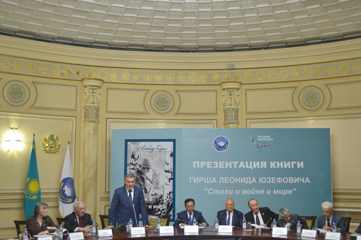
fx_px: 391
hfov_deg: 49.6
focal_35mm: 39
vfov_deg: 34.2
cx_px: 180
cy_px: 120
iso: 720
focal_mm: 26
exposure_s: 1/60
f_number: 4
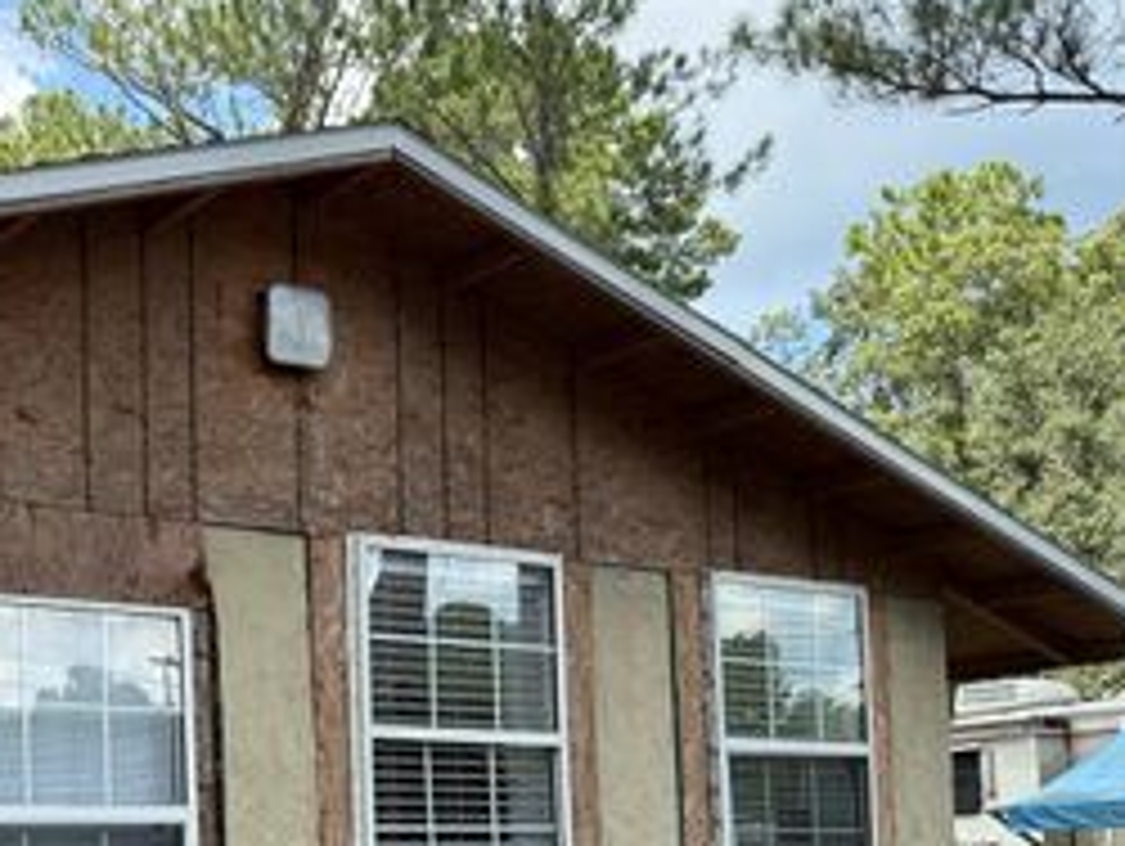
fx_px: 1561
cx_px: 9
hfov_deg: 35.9
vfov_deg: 29.1
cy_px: 754
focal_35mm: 48
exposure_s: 1/1522
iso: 100
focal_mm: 6.76
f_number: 1.78
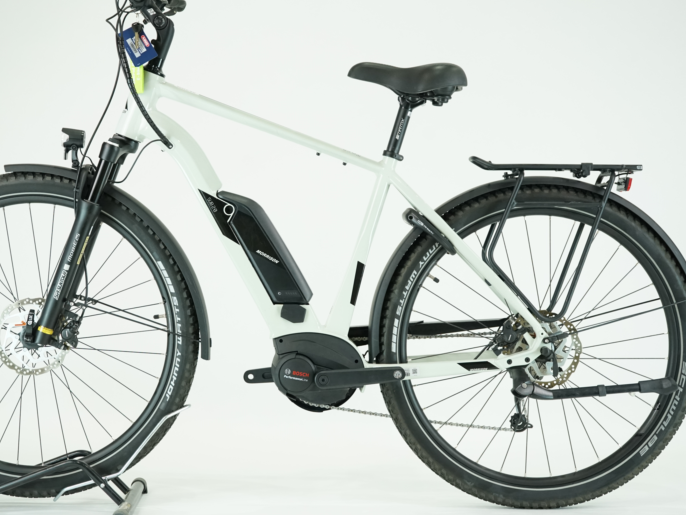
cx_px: 286
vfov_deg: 22.6
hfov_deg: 29.8
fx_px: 1288
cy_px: 234
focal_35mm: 65
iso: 2000
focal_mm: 53
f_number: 5.6
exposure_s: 1/200
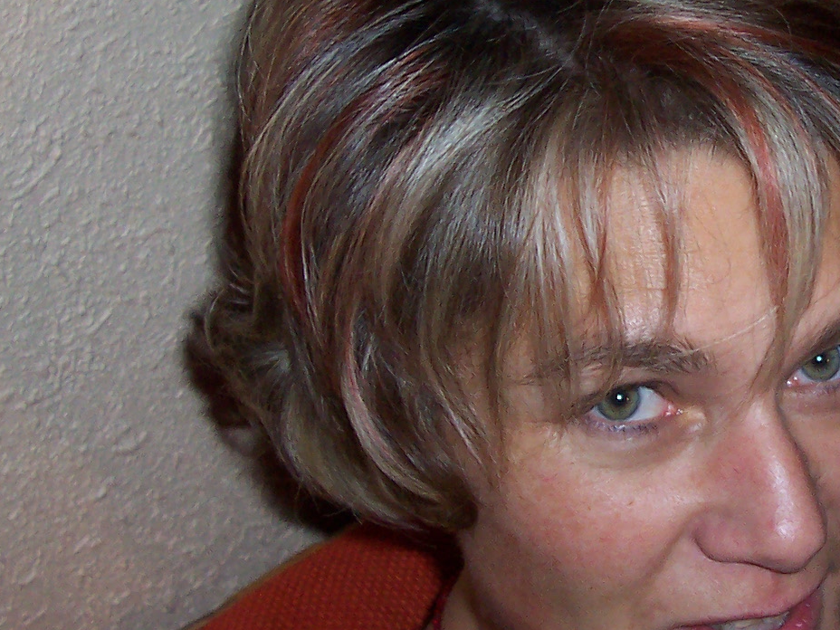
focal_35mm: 81
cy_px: 286
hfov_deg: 23.3
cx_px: 797
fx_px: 1966
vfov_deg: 18.2
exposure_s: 1/60
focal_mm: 5.6
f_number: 2.8
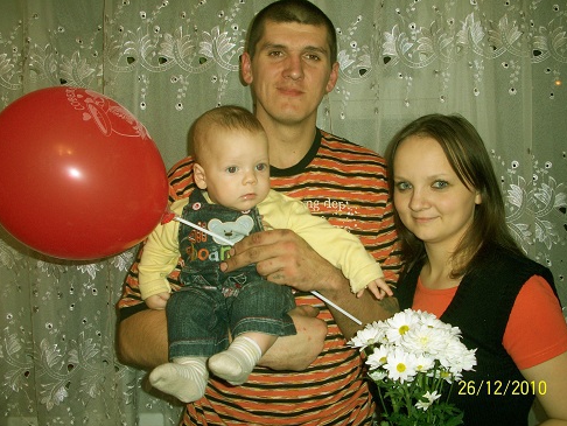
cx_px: 285
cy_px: 218
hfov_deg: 51.3
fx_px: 590
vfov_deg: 39.7
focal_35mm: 36
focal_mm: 6.3
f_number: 3.1
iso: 80
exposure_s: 1/30
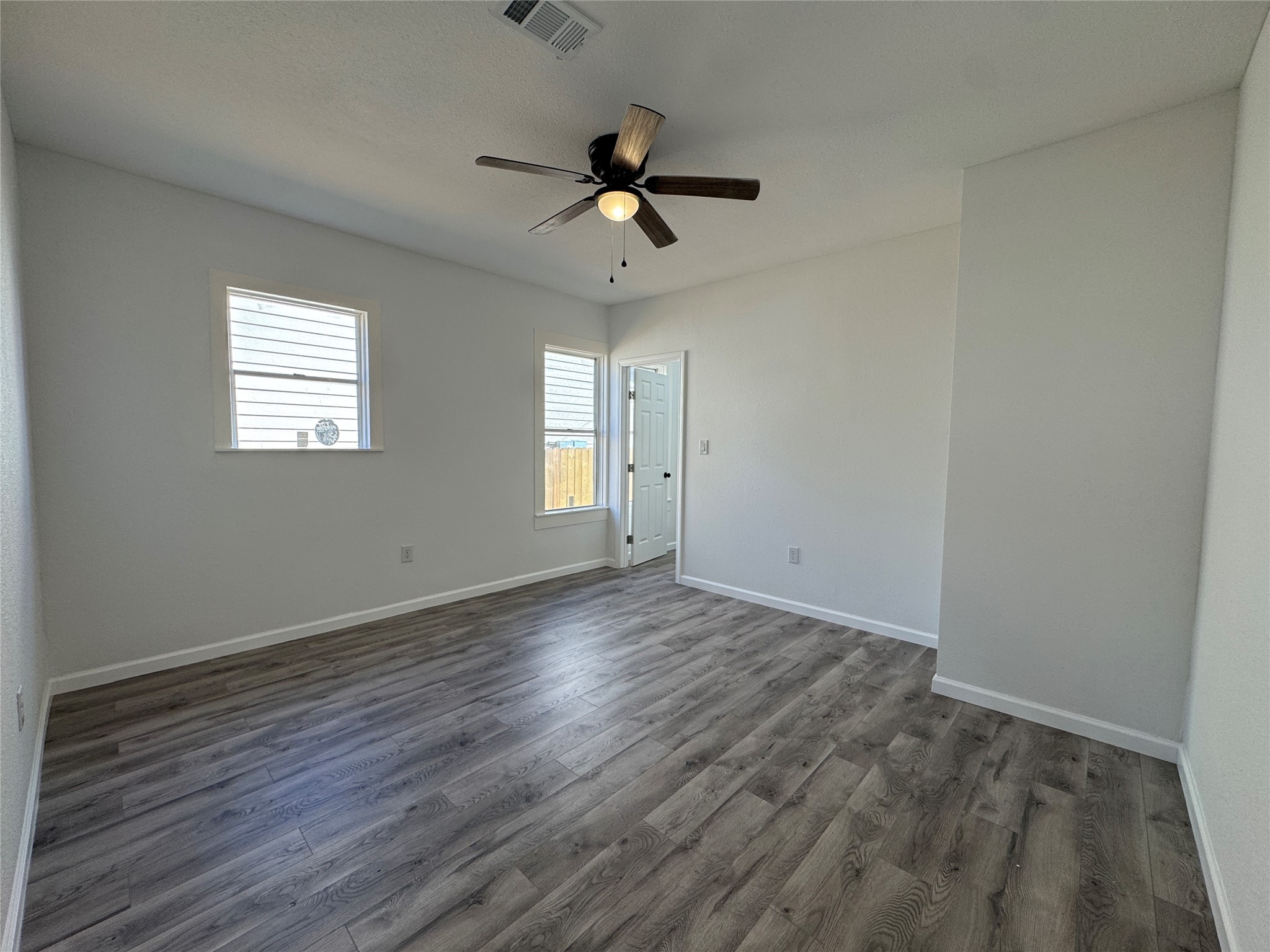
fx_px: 514
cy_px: 476
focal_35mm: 14
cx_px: 635
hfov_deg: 102.1
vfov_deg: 85.7
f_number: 2.2
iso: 64
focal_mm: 2.22
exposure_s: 1/120
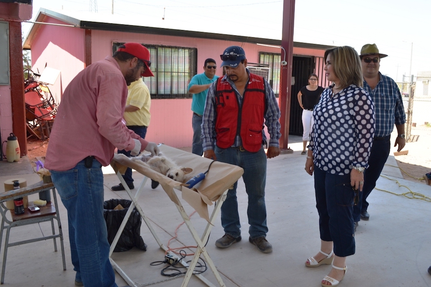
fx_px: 395
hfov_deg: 57.2
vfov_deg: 40.0
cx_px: 216
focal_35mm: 33
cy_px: 144
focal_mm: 22
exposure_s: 1/100
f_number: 7.1
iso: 100
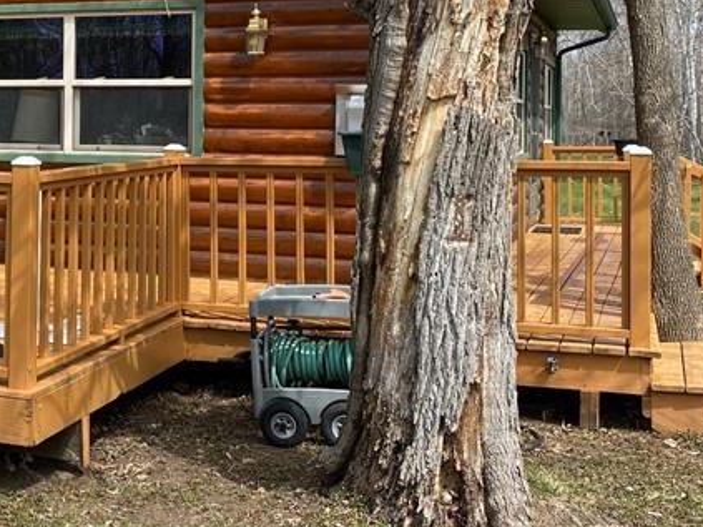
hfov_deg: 29.0
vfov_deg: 22.9
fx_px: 1279
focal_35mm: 63
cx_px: 23
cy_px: 105
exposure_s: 1/1362
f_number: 1.8
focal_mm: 4.25
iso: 32
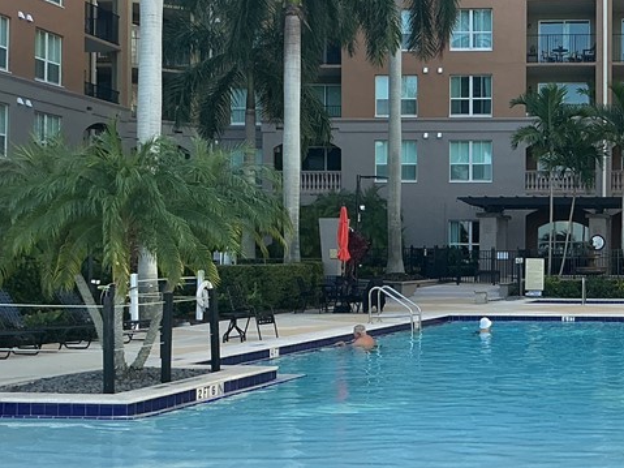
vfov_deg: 23.6
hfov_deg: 29.9
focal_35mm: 62
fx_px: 1117
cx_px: 560
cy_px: 228
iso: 25
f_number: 1.8
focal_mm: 3
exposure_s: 1/383
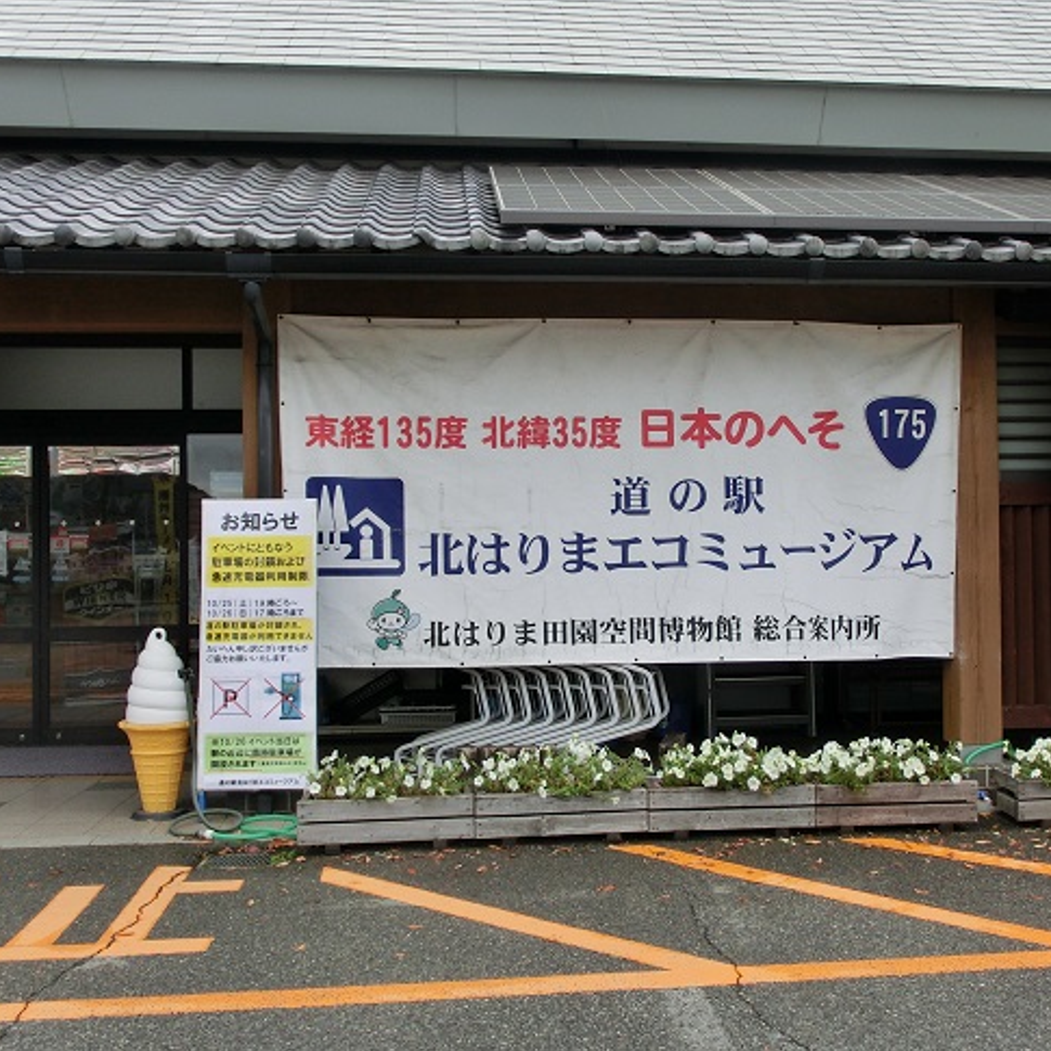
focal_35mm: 44
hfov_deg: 38.2
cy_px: 524
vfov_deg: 38.3
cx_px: 632
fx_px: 1511
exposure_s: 1/250
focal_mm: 6.61
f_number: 3.9
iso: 100
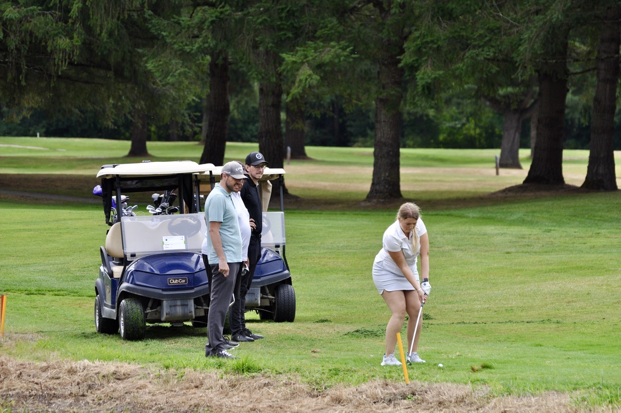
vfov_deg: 5.5
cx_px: 310
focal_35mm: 248
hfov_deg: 8.3
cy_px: 206
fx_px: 4264
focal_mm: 165
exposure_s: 1/1250
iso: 400
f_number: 5
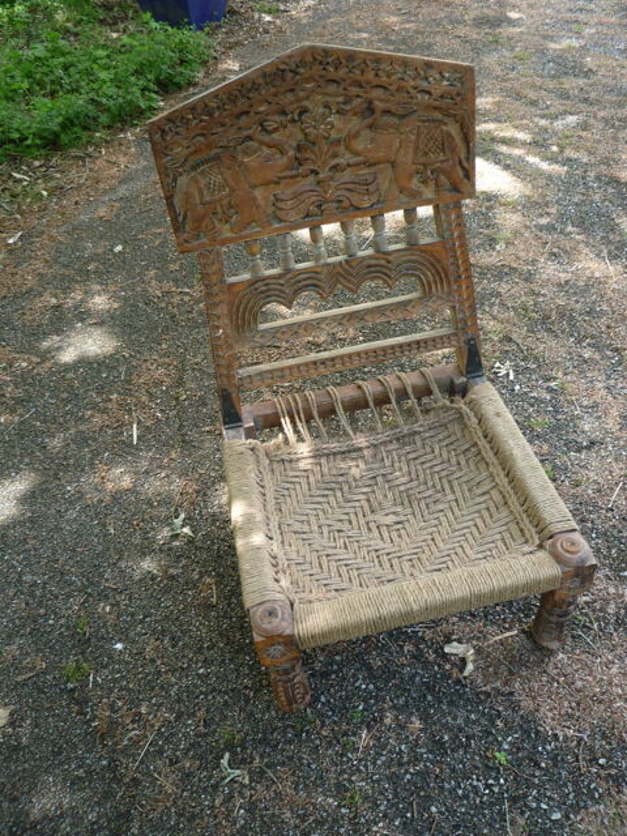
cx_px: 314
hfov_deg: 46.8
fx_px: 725
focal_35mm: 30
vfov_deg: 60.0
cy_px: 418
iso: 100
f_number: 3.3
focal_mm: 5.2
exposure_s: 1/60
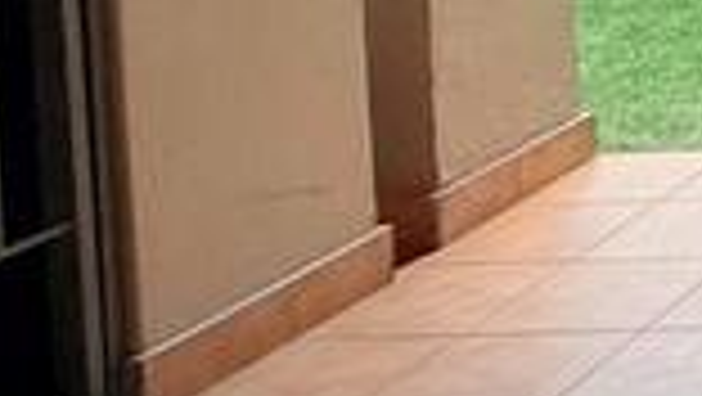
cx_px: 1530
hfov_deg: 16.8
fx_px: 1453
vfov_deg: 13.9
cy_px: -310
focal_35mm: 78
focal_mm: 2.22
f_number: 2.2
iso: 64
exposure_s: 1/694
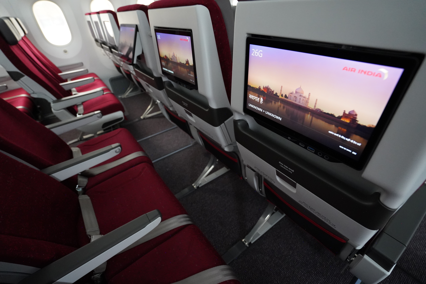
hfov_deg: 96.7
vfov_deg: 73.7
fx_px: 189
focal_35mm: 16
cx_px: 213
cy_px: 142
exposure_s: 1/160
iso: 8000
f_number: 4
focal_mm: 16
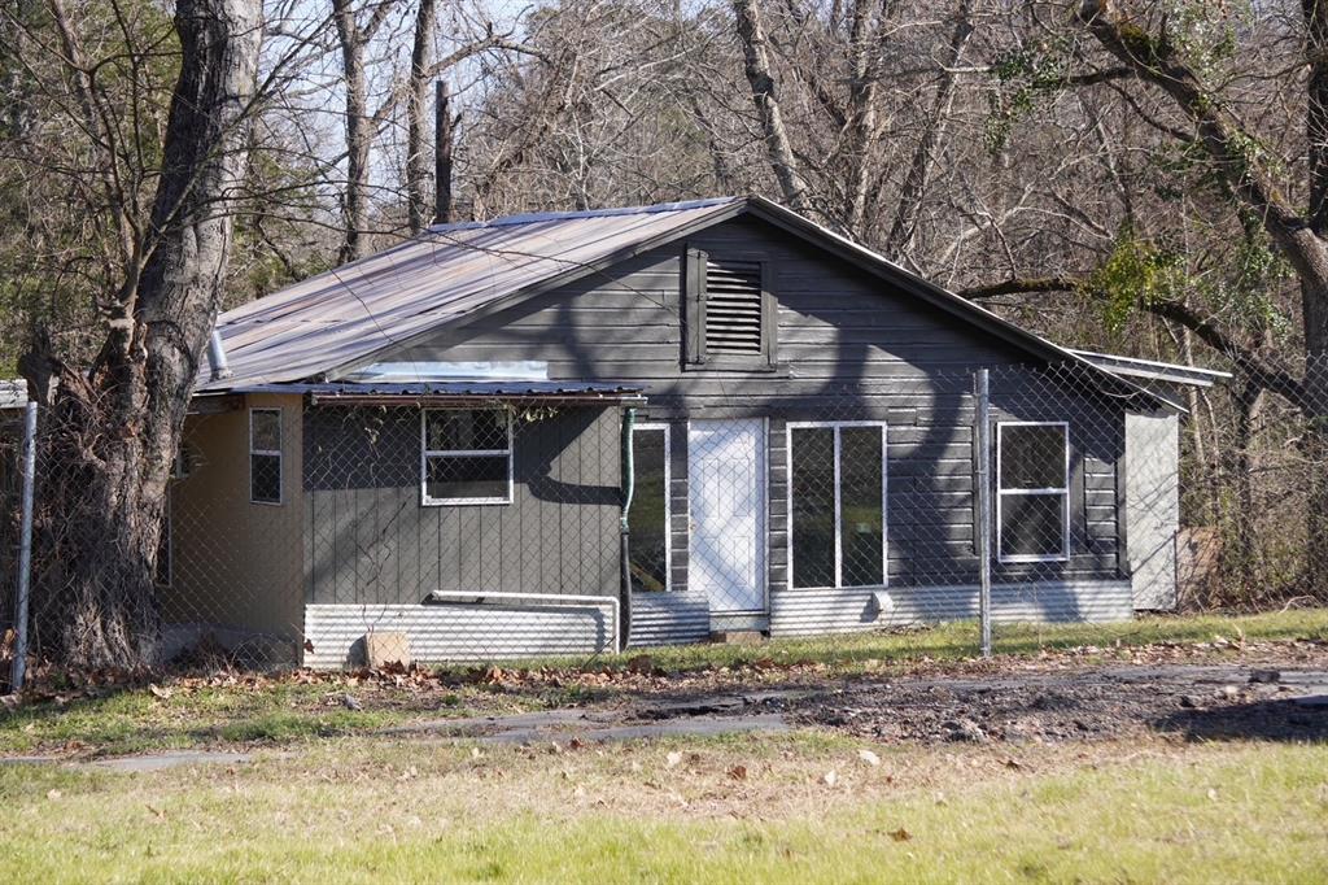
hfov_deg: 24.6
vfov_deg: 16.5
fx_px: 3042
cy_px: 442
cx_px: 664
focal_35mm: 82
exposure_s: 1/250
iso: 100
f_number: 5.6
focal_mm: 55
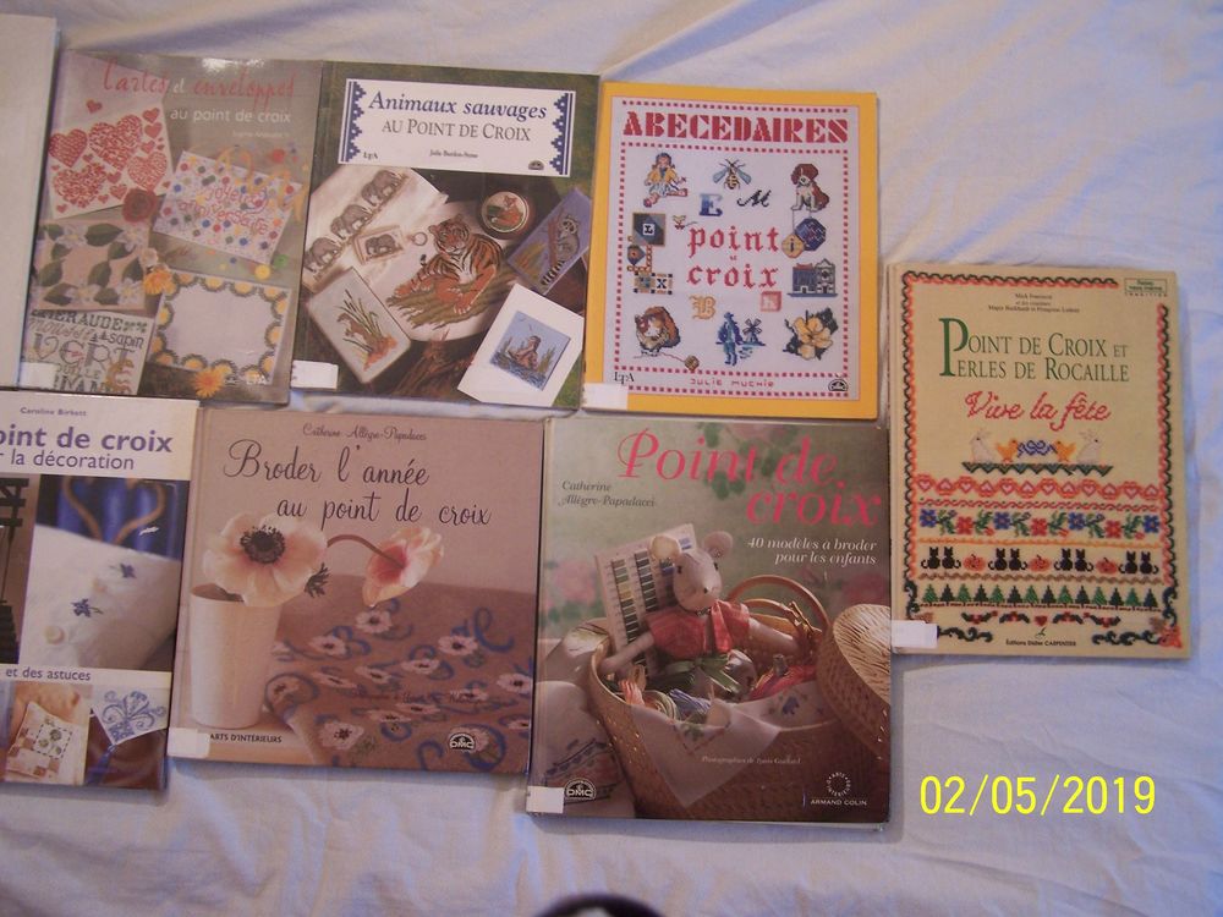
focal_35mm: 38
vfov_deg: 37.7
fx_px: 1343
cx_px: 612
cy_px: 458
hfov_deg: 49.0
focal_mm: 6.3
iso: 140
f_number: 2.8
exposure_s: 1/20
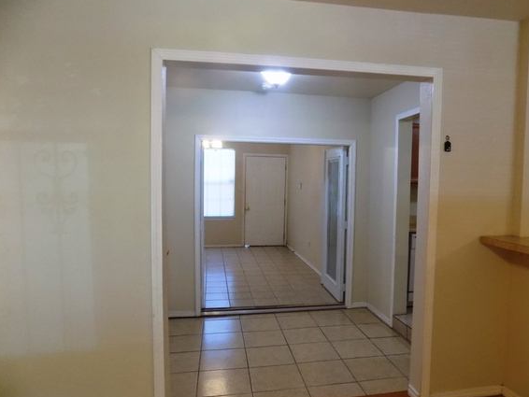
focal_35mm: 26
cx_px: 295
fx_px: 397
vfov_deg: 53.1
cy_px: 209
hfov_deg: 67.1
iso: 160
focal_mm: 4
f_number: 3.1
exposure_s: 1/30
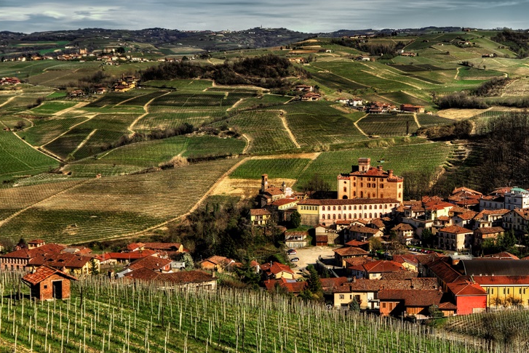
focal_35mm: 69
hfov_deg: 29.0
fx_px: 1015
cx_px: 351
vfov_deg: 19.7
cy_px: 134
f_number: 11
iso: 100
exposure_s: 1/200
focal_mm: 32.5
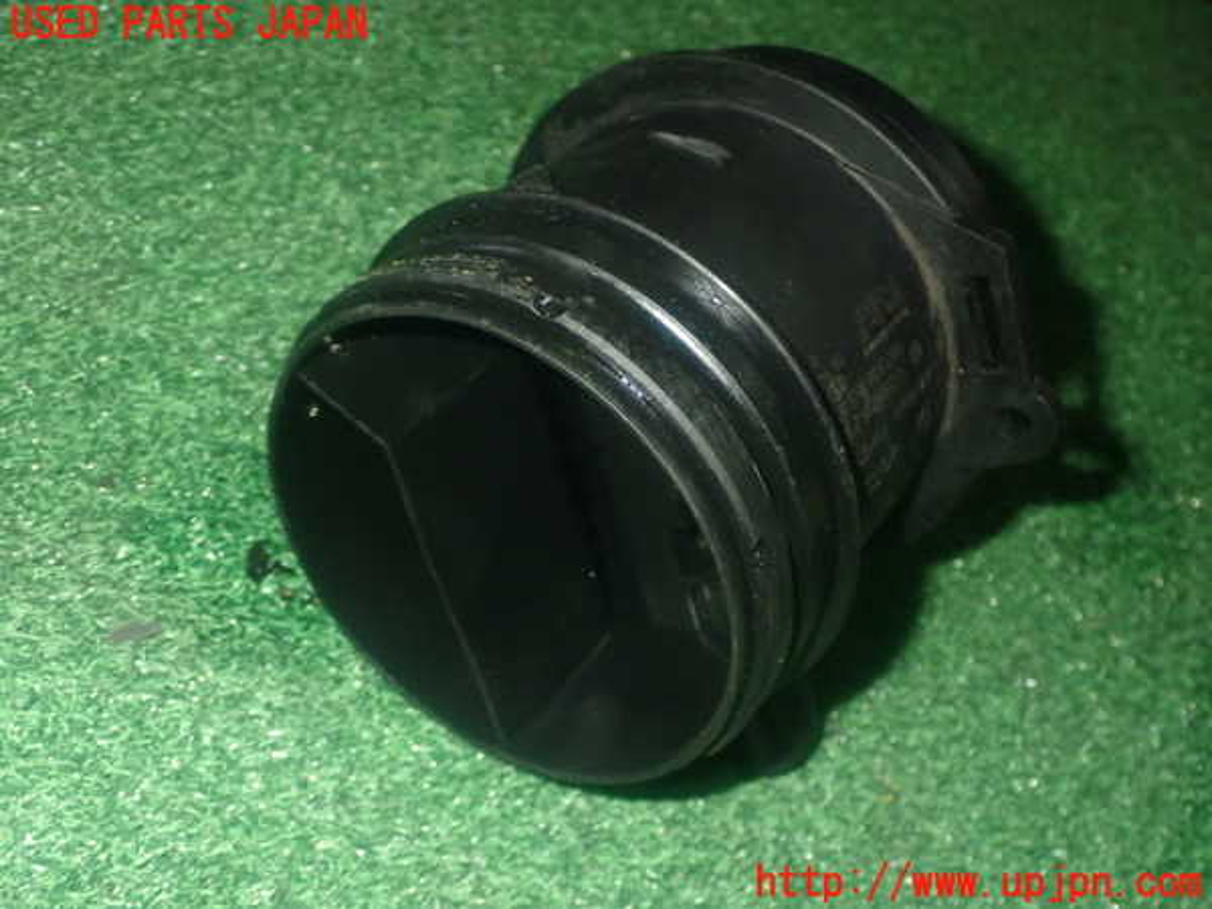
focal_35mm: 47
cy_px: 454
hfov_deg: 40.4
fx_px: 1646
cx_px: 606
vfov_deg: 30.9
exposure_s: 1/50
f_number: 9
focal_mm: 8.4
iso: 800
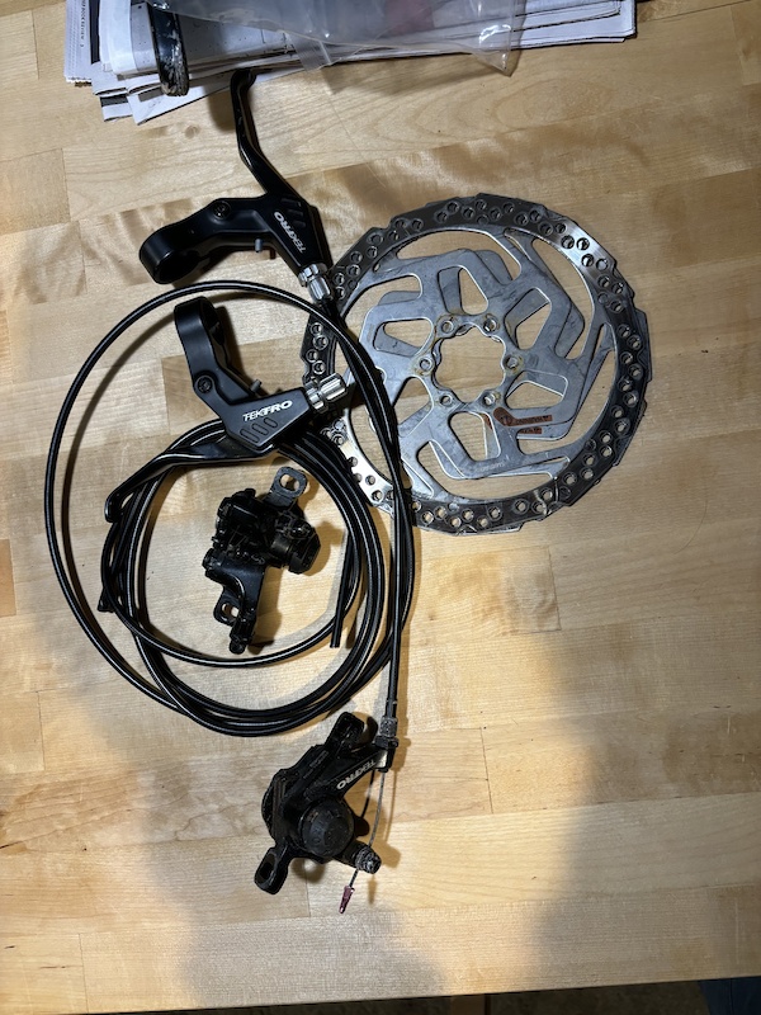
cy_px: 508
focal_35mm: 26
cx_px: 380
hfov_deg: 53.1
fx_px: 762
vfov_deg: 67.3
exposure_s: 1/60
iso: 200
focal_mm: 5.96
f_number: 1.6
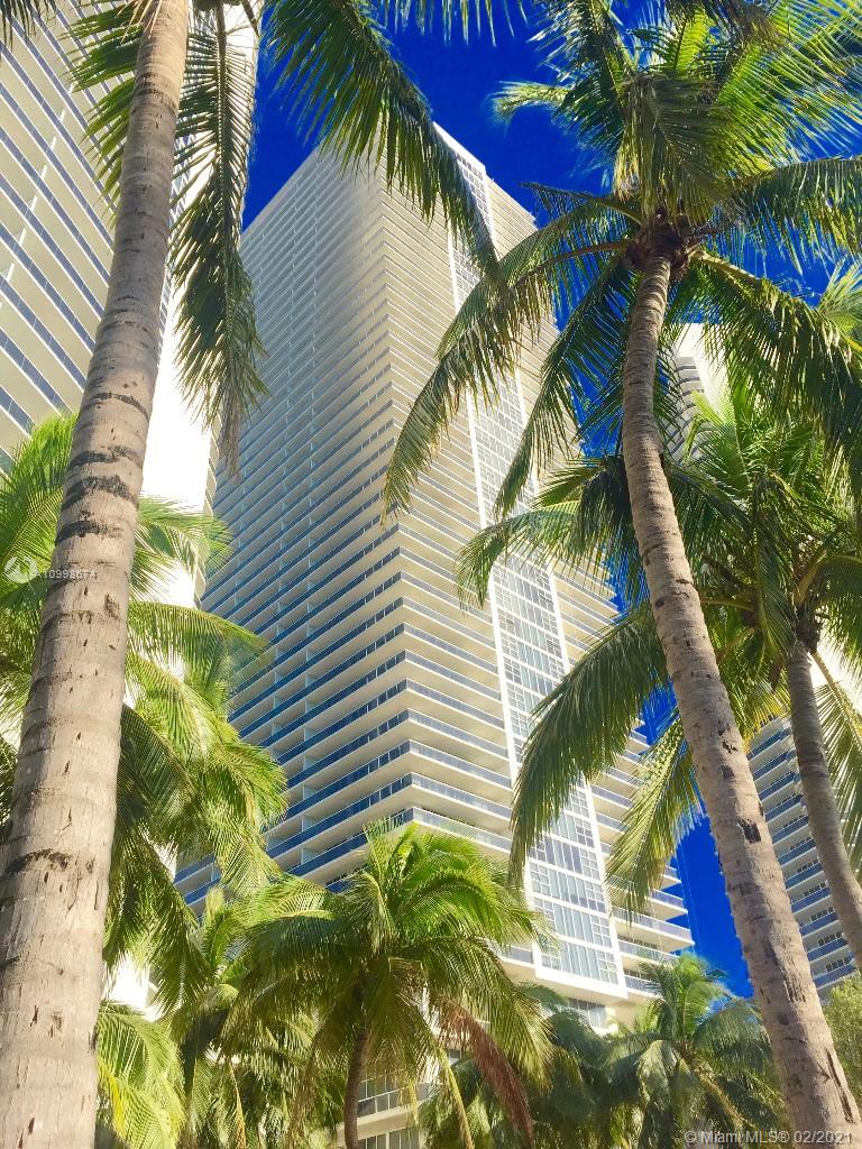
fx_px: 963
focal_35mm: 29
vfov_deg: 61.7
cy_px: 574
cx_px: 431
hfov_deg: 48.2
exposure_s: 1/1464
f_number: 2.2
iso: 32
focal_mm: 4.15
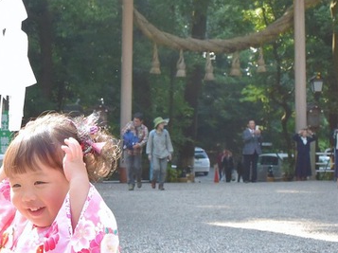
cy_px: 179
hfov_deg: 19.3
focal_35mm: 101
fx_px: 985
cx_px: 73
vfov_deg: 14.6
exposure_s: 1/400
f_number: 9
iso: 2000
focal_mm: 26
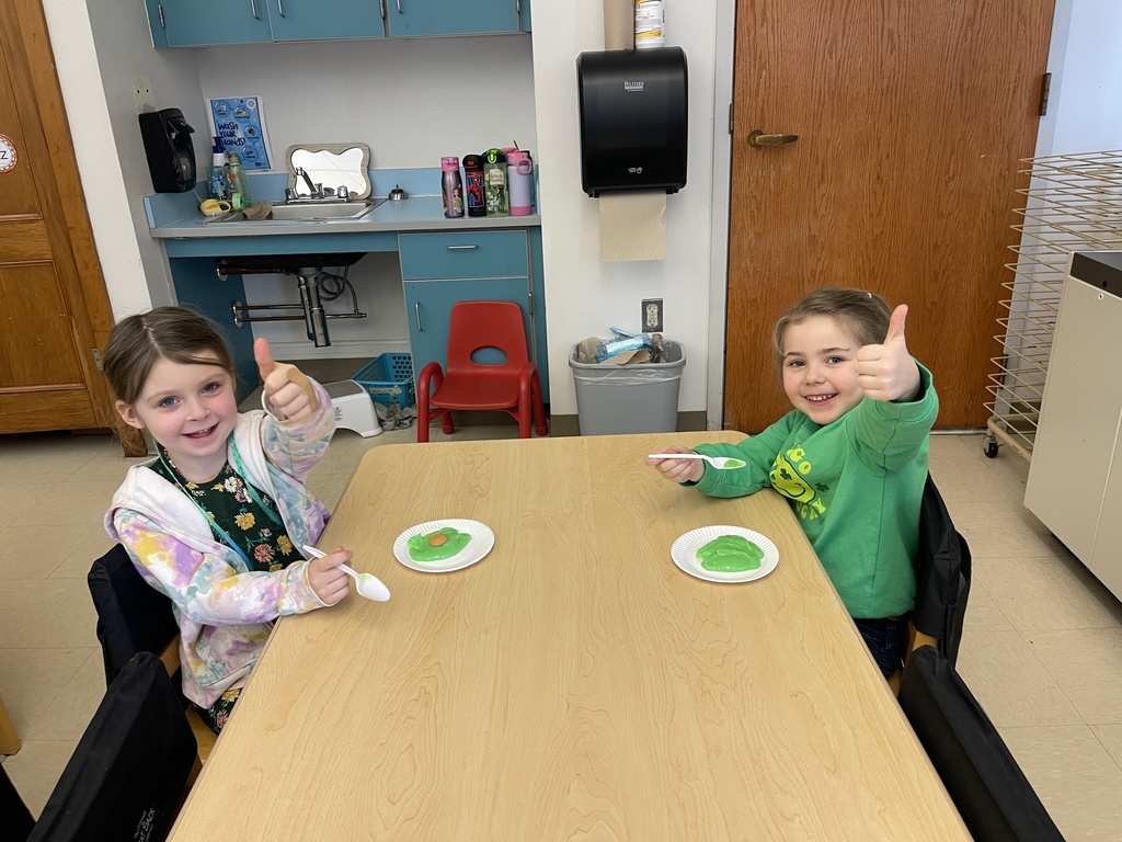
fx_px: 810
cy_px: 421
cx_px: 561
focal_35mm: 25
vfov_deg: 54.9
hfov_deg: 69.4
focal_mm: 5.1
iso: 100
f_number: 1.6
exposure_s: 1/60
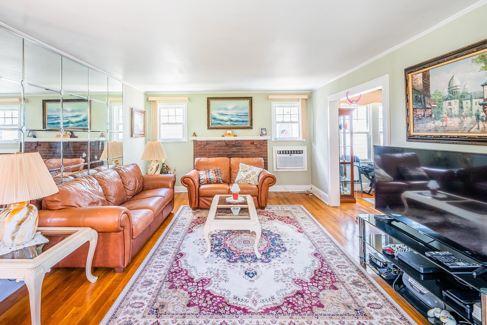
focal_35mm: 16
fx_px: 217
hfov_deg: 96.6
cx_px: 226
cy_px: 159
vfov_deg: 73.8
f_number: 5
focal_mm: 14
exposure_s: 1/13
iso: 100
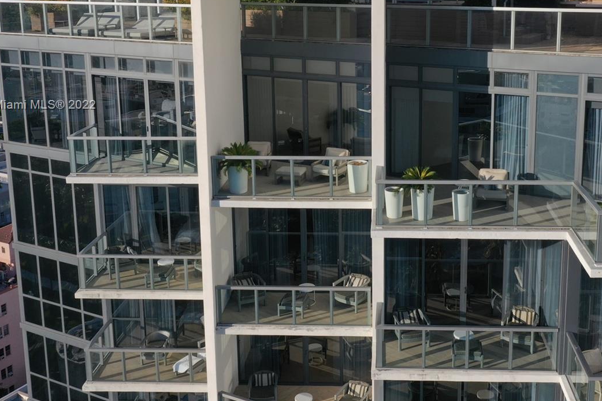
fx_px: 719
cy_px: 106
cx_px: 373
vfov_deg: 30.7
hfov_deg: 45.1
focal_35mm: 43
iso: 100
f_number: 7.1
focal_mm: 10.26
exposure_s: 1/400
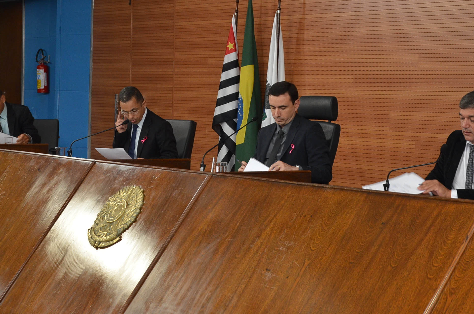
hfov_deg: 23.0
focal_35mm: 89
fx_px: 1165
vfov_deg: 15.3
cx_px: 250
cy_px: 138
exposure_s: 1/60
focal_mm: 45
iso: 1000
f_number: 5.6
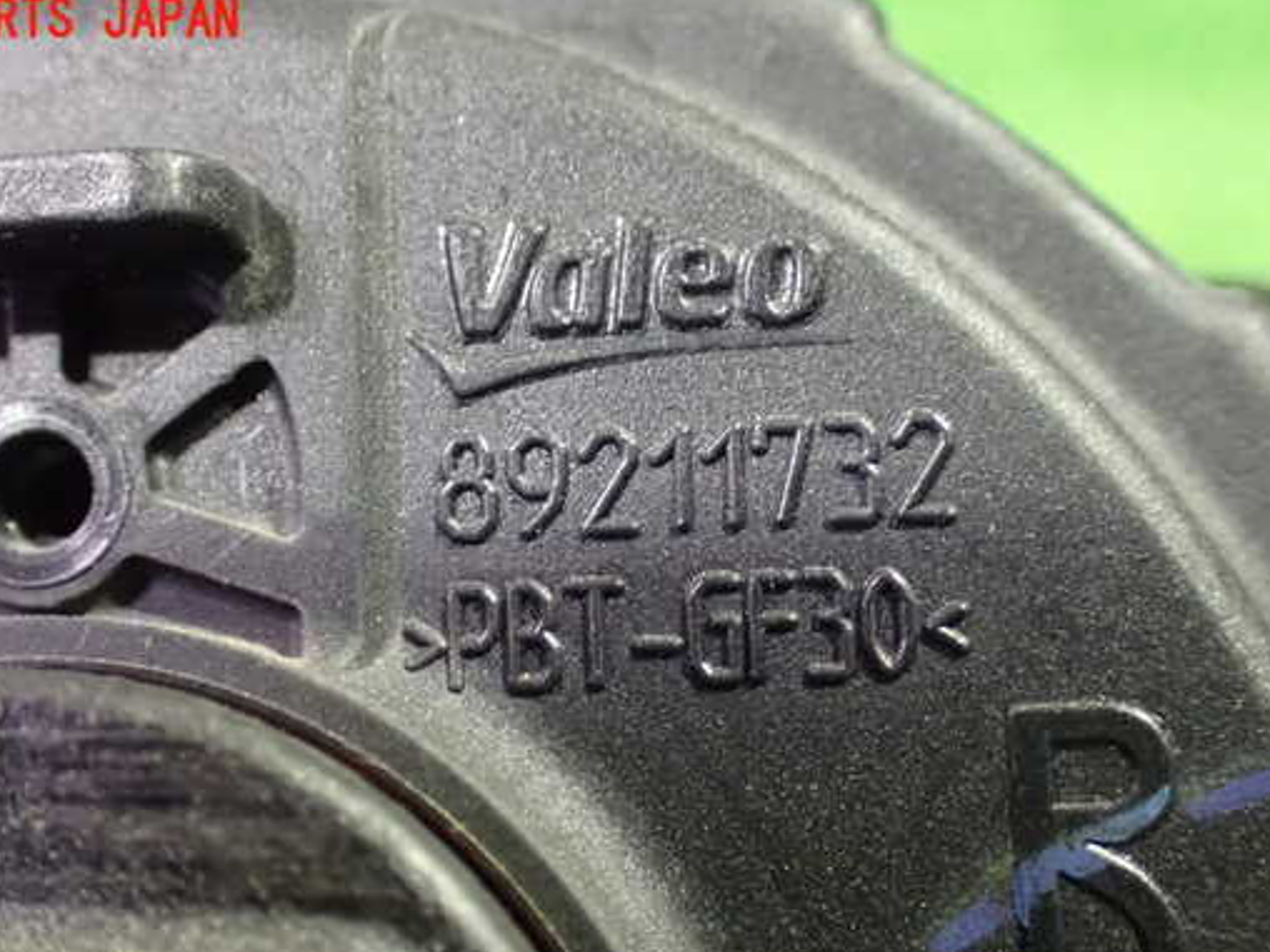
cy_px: 552
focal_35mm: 52
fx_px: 1908
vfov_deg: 28.0
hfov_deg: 36.7
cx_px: 535
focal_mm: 7.84
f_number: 2.9
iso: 1600
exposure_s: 1/20
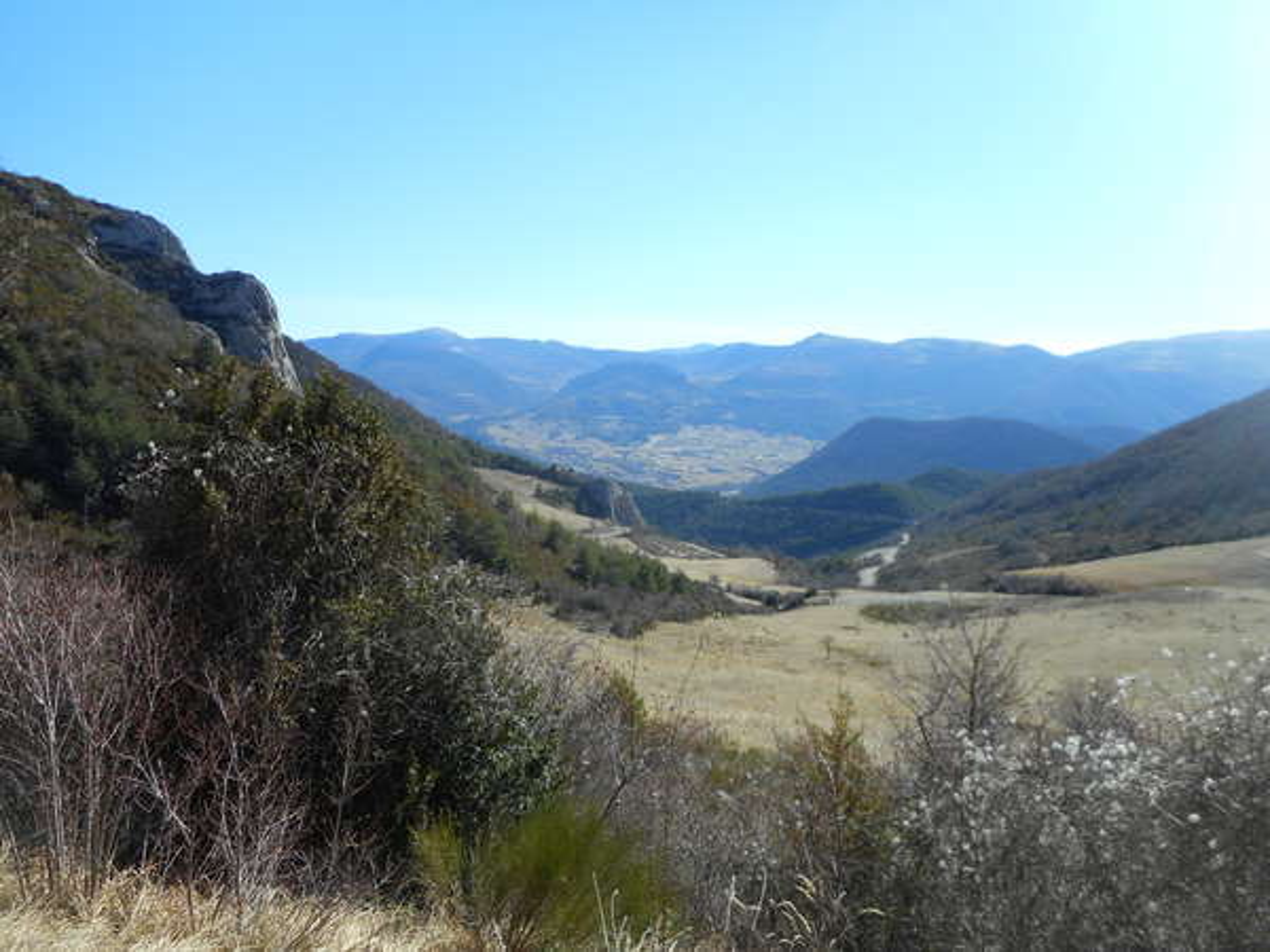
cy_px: 476
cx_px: 635
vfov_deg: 54.9
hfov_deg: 69.4
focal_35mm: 25
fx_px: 917
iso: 80
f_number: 3.7
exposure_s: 1/640
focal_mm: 4.5
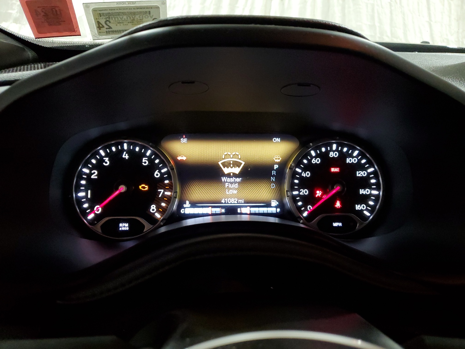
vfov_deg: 53.1
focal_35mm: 26
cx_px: 232
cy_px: 174
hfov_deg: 67.3
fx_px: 349
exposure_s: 1/60.2
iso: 322
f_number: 1.5
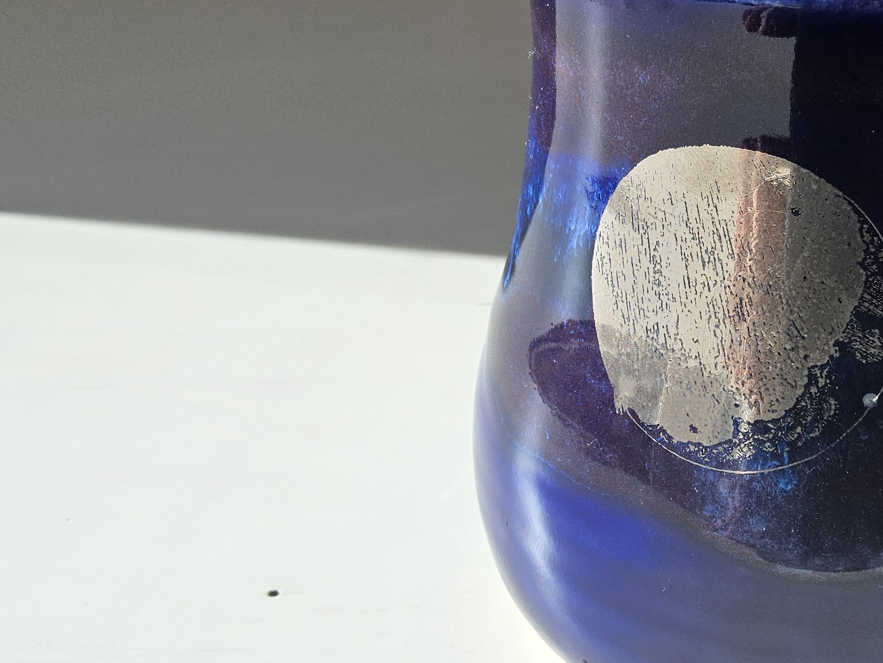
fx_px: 1352
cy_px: 328
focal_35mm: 53
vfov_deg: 27.5
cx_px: 668
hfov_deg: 35.3
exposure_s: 1/120
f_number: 2
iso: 32
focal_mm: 3.08
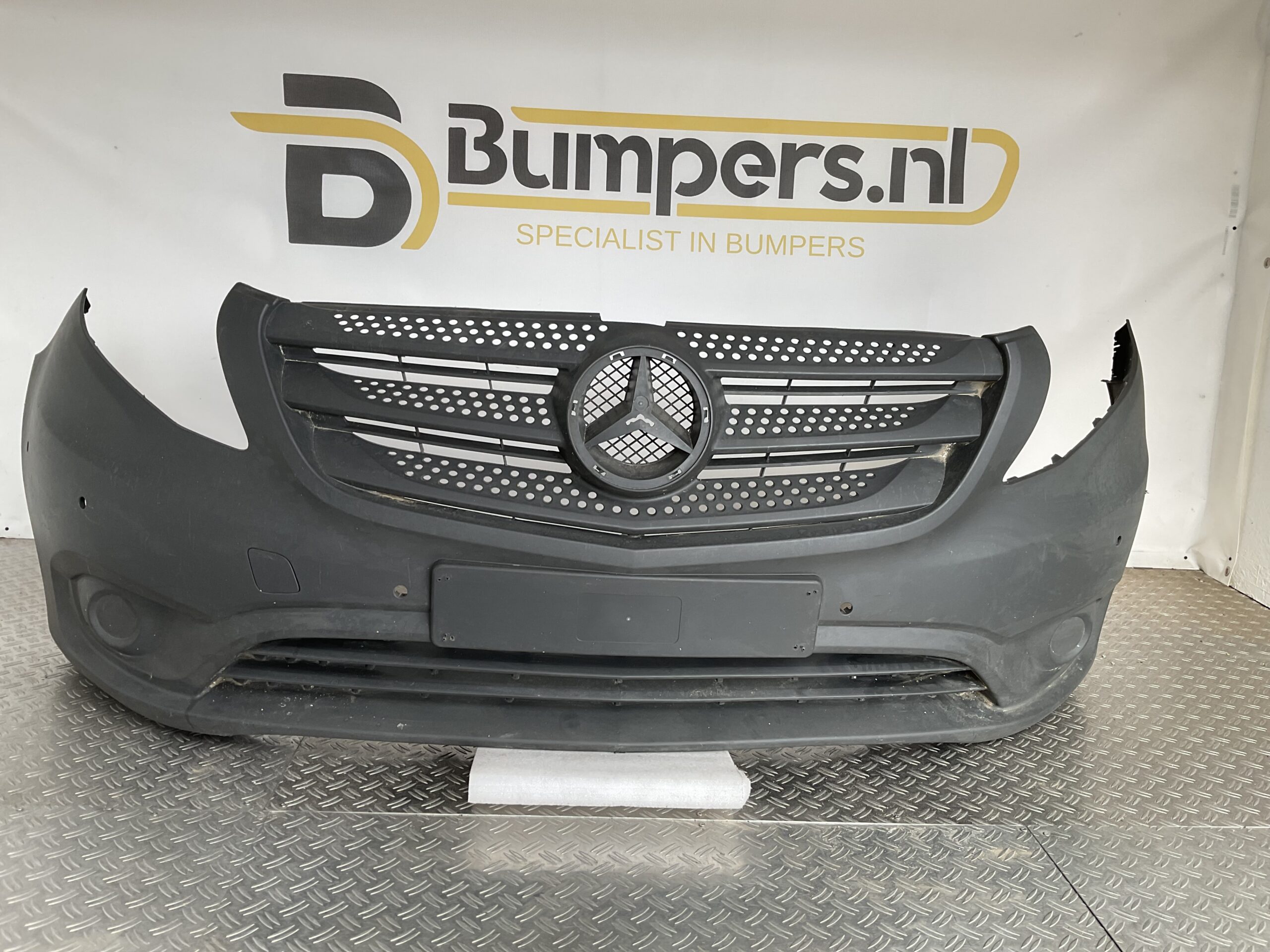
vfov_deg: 48.2
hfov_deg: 61.7
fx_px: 1064
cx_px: 635
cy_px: 476
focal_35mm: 29
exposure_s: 1/100
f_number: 1.8
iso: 20
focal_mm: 3
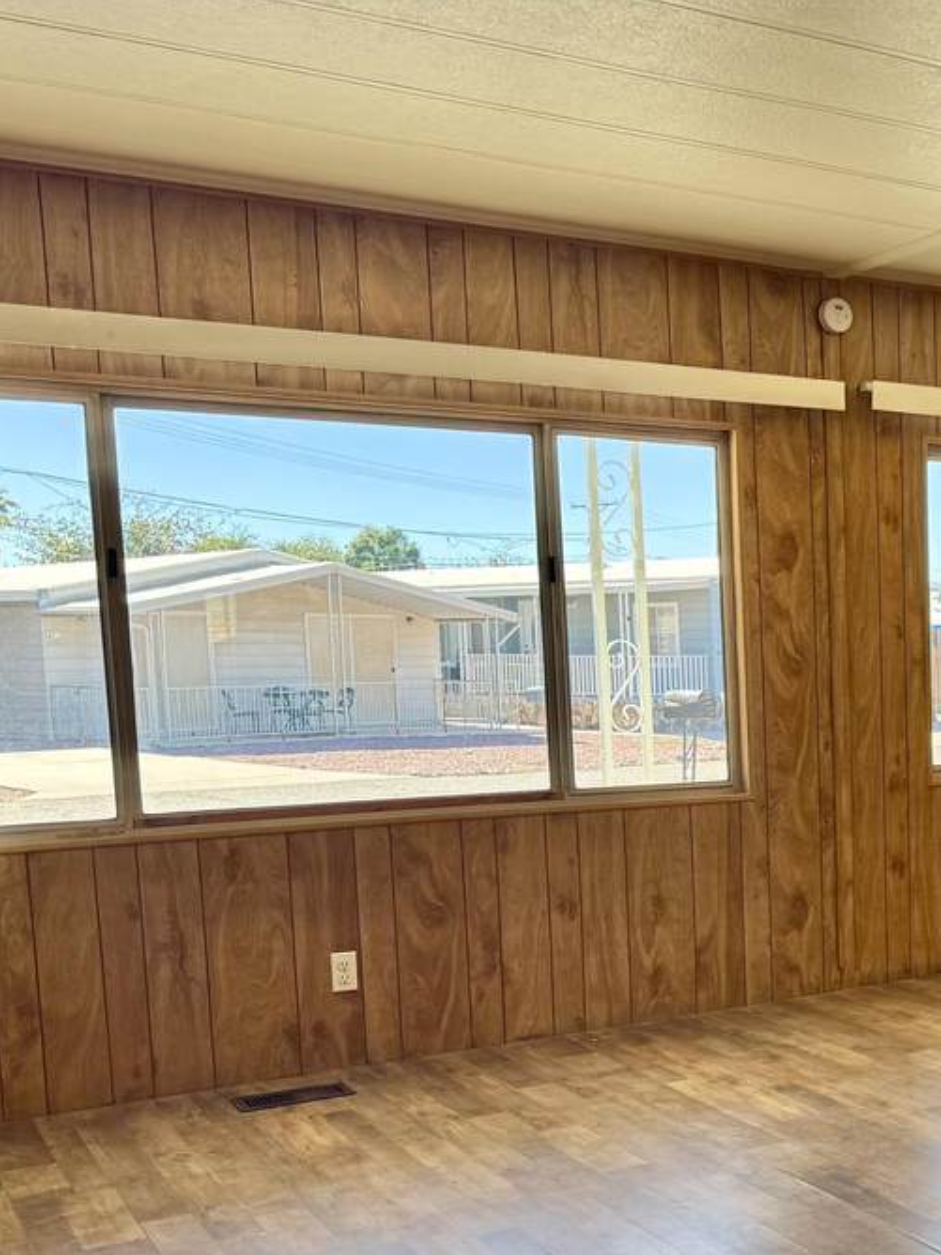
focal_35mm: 46
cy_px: 853
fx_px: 1667
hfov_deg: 28.5
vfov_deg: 40.6
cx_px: 1048
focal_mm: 6.76
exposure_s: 1/728
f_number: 1.78
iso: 100
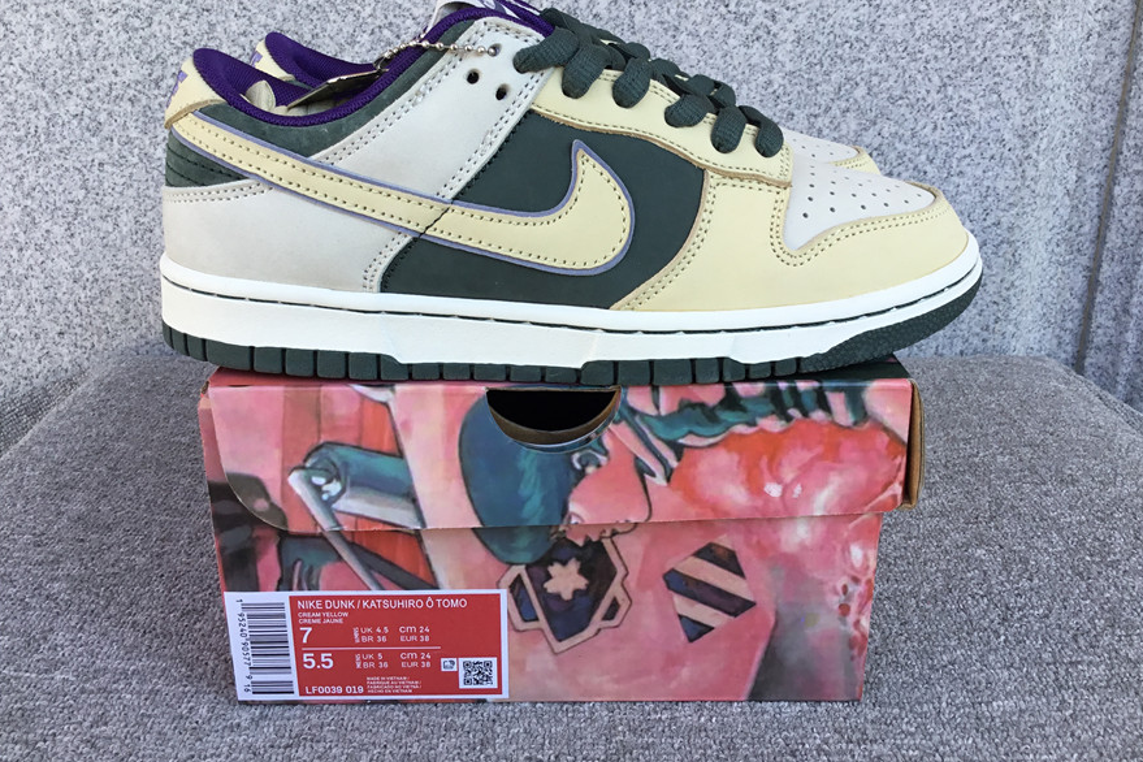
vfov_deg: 39.9
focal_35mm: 33
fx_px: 1048
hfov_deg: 57.2
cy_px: 353
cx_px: 581
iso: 25
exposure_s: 1/167
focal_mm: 3.3
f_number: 2.4
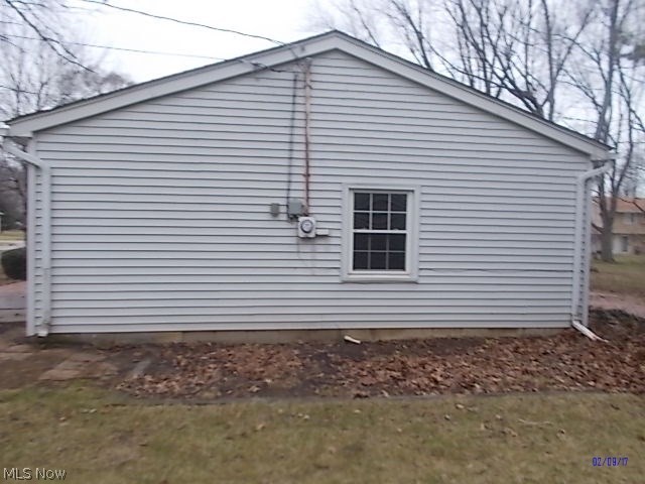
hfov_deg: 60.0
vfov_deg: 46.8
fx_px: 559
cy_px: 242
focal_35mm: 30
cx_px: 322
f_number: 3.4
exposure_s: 1/25
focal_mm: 5.3
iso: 80
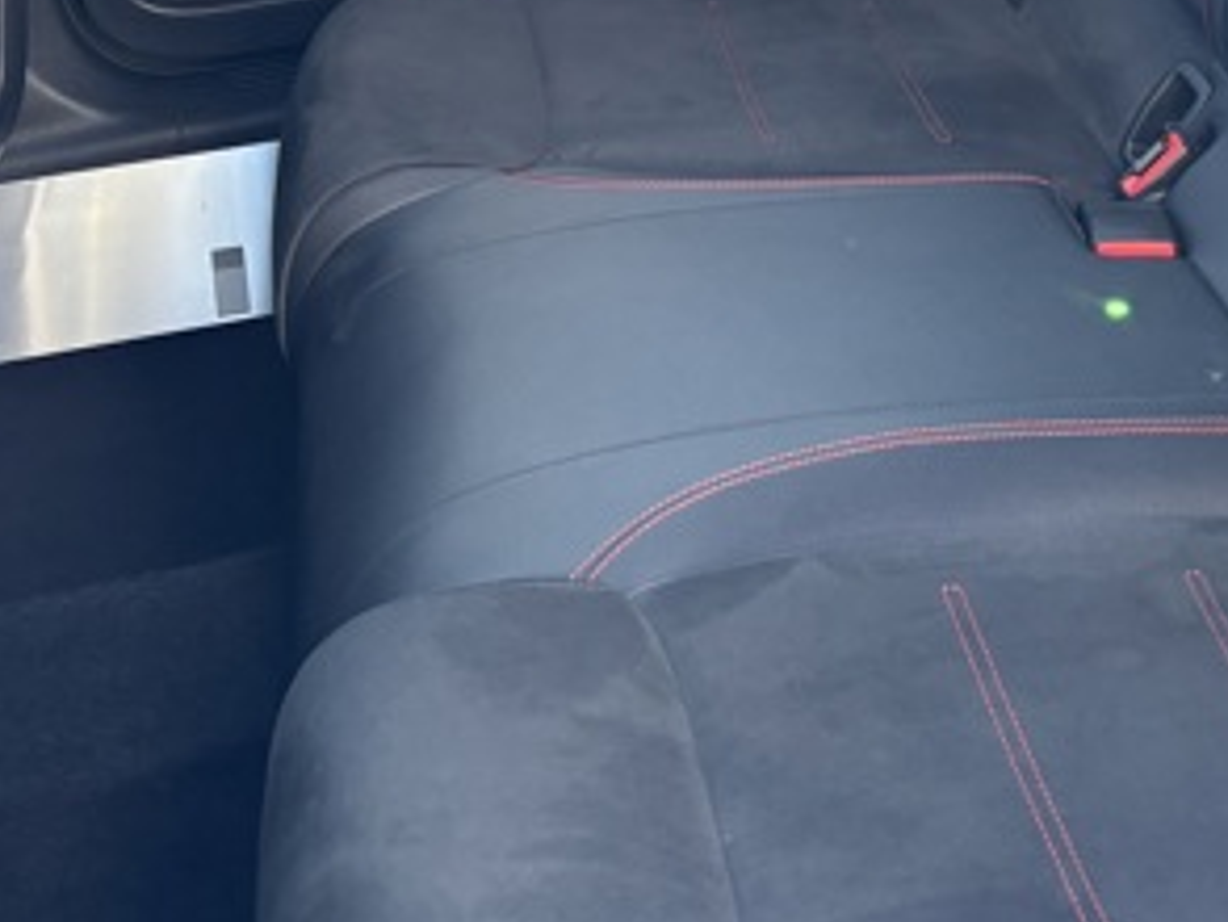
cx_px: 1069
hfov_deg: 26.6
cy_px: -285
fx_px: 2520
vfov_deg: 19.1
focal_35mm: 71
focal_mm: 5.96
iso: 125
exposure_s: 1/79
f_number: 1.6
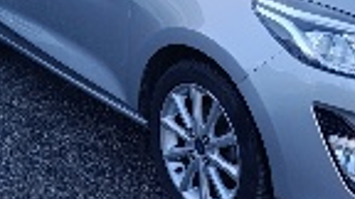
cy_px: 7
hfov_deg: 29.1
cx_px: 239
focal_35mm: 72
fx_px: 678
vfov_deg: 16.5
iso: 50
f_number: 1.6
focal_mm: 6.14
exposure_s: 1/100
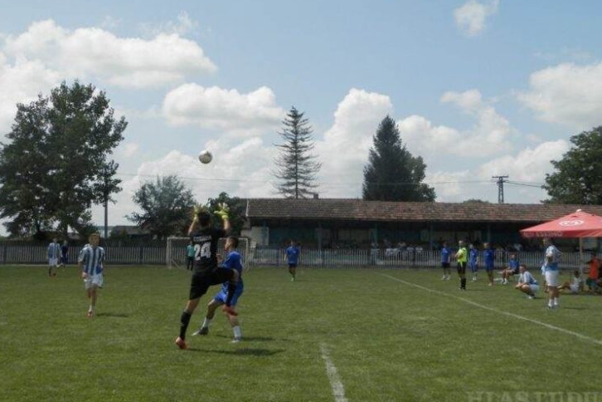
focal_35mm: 43
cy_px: 197
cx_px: 303
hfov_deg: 45.4
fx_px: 719
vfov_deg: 31.2
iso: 200
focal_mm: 7.2
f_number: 9.8
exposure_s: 1/400
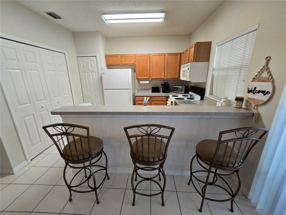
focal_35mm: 13
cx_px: 143
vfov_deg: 89.9
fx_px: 107
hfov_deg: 106.2
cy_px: 108
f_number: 2.2
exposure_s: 1/60
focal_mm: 2.2
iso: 200
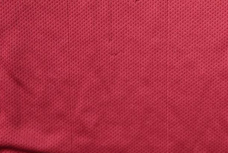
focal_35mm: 71
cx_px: 223
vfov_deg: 18.2
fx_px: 450
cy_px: -33
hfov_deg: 27.0
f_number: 4
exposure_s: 1/60
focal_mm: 24
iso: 400
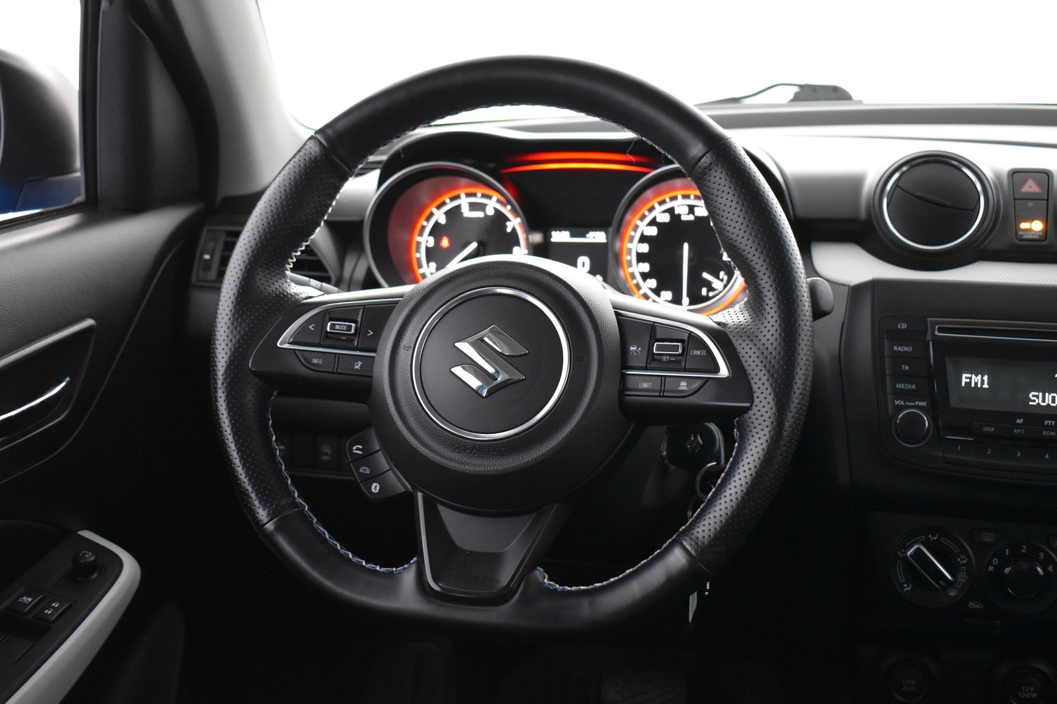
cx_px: 528
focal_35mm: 42
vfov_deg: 31.9
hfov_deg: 46.4
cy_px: 352
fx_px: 1233
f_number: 4.2
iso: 3200
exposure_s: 1/20
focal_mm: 28
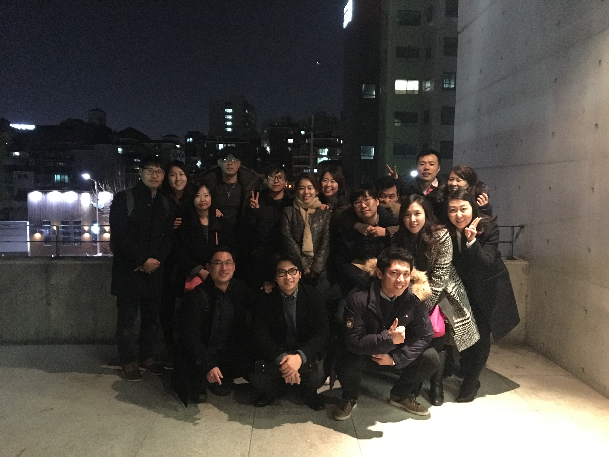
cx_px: 304
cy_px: 228
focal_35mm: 29
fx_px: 510
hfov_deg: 61.7
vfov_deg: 48.2
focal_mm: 4.15
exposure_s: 1/15
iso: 800
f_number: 2.2
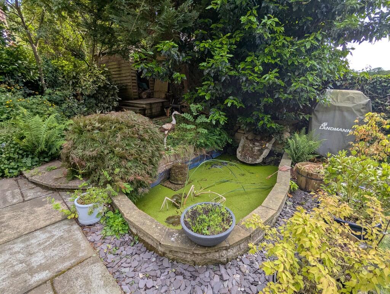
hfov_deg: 94.4
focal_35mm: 16
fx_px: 181
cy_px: 147
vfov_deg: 78.2
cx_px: 195
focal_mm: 2.35
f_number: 2.2
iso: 43
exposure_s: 1/300
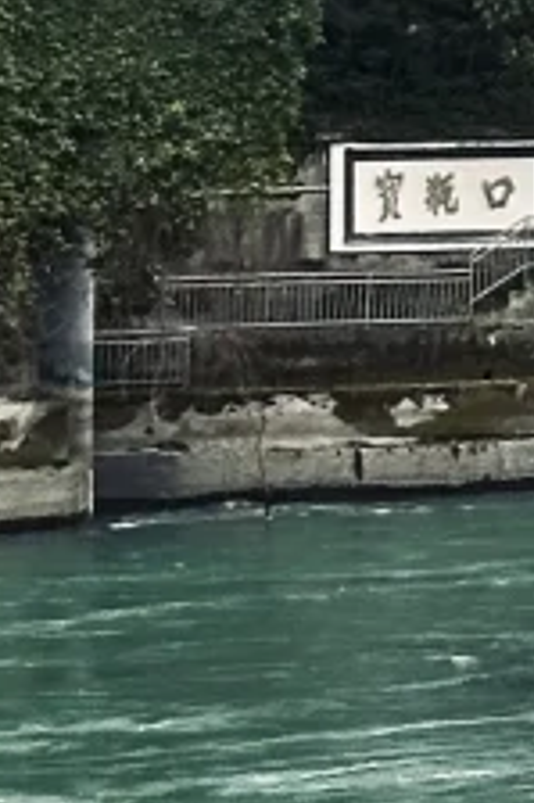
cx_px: 1839
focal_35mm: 321
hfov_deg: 4.1
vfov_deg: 6.4
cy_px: -158
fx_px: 7153
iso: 64
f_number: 1.78
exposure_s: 1/389
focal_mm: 6.86
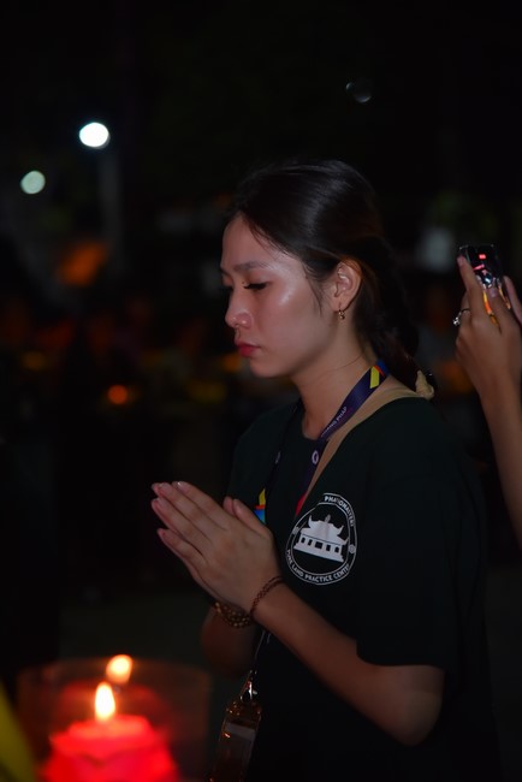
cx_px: 261
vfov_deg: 17.1
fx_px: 2607
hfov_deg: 11.4
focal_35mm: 120
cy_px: 391
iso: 1600
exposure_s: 1/125
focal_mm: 120
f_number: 4.5
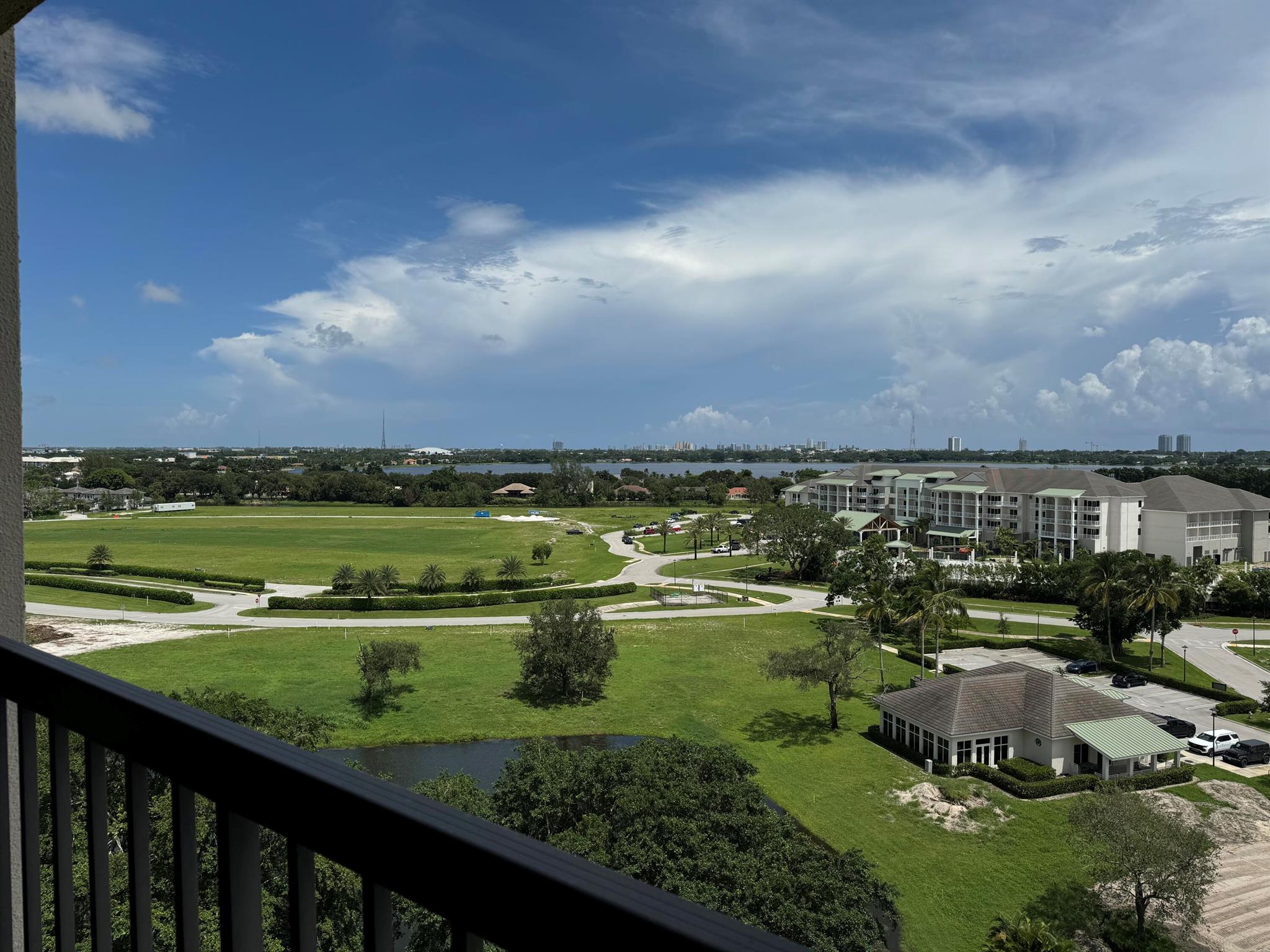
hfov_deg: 71.6
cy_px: 476
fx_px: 881
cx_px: 635
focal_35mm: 24
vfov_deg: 56.8
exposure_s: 1/9009
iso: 80
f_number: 1.78
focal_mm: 6.76
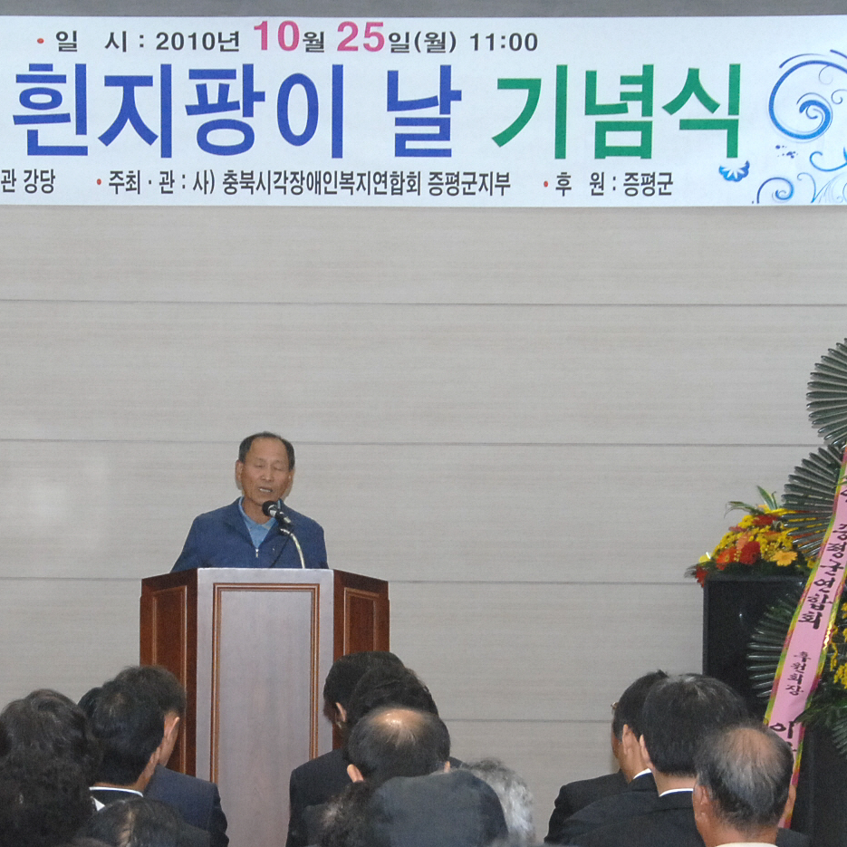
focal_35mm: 146
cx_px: 284
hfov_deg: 11.9
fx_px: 4042
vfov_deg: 11.9
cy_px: 576
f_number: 6.7
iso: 800
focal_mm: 50
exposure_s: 1/60
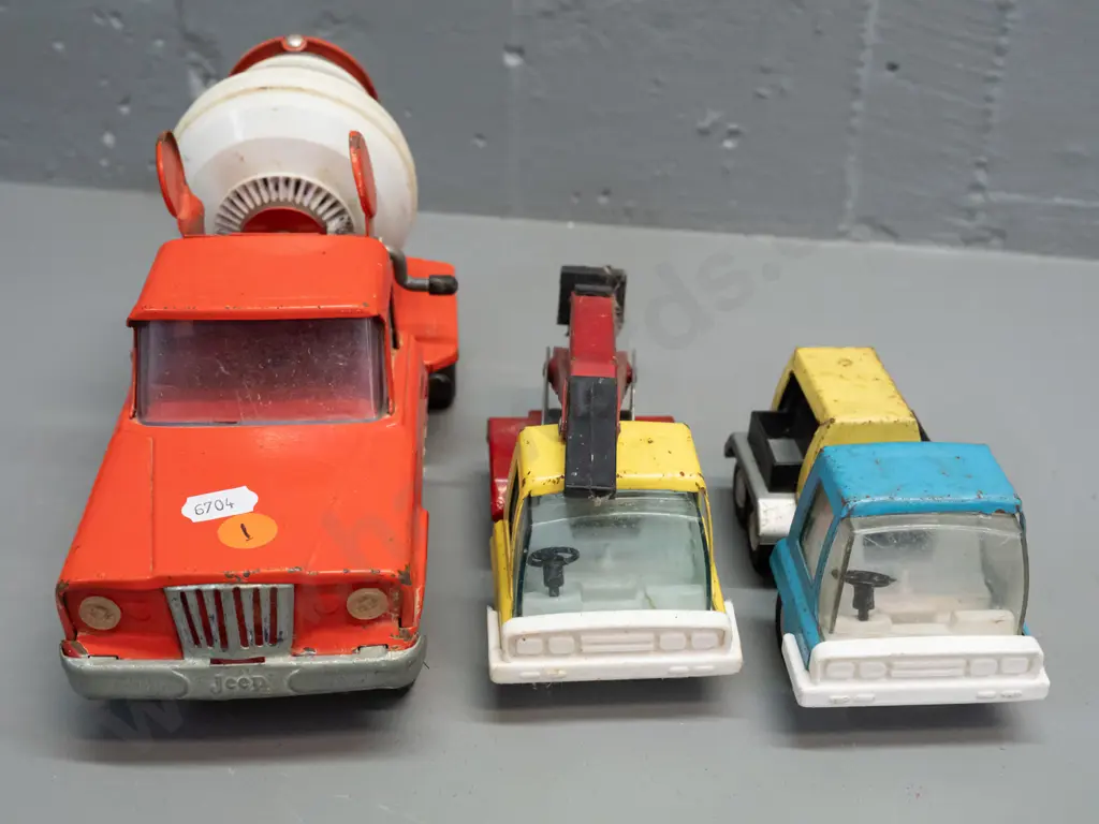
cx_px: 550
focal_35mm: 46
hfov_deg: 41.2
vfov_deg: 31.5
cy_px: 412
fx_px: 1460
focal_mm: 23
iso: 3200
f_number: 5.6
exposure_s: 1/160
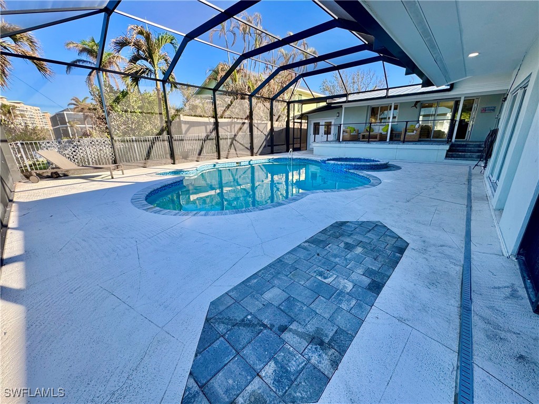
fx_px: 218
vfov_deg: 85.7
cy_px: 202
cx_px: 270
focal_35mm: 14
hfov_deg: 102.1
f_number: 2.2
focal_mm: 2.22
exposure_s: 1/349
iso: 40
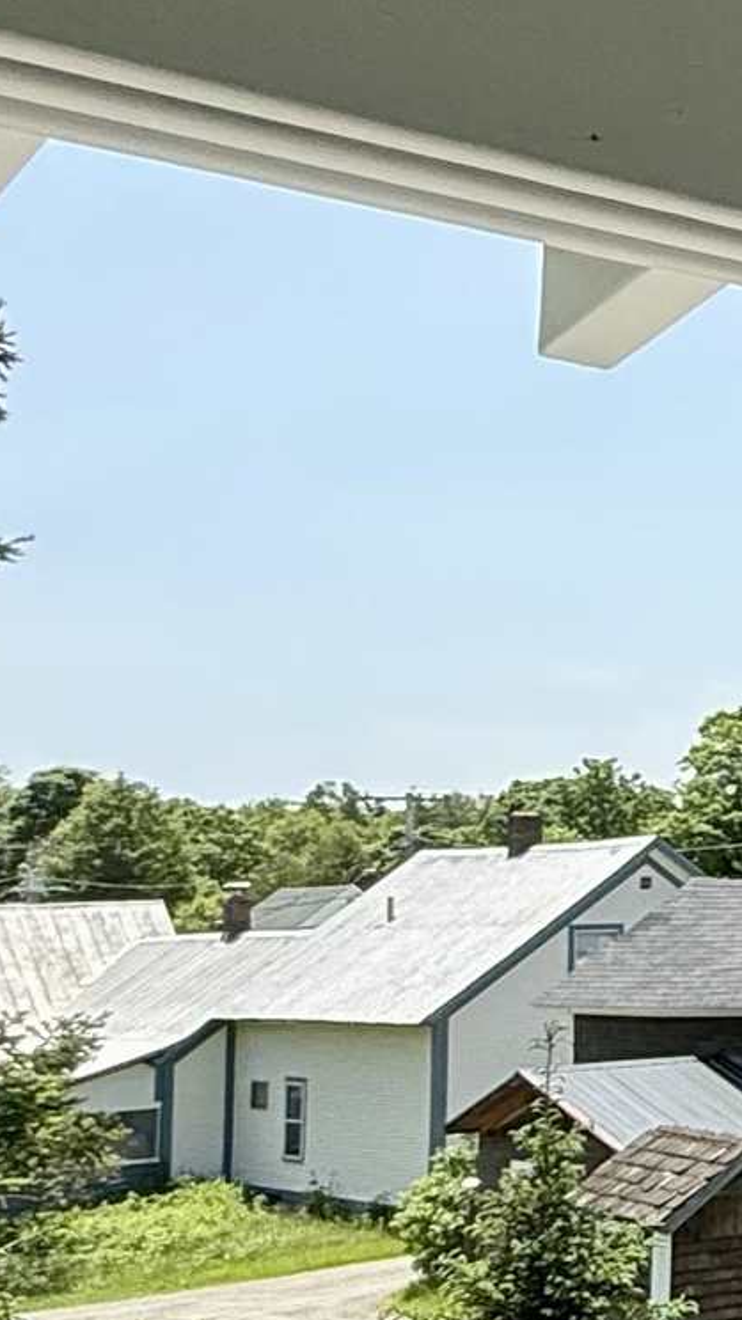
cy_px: 722
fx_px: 2206
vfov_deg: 33.3
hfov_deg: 13.1
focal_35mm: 63
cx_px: 1882
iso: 64
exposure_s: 1/1033
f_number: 2.2
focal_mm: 2.22
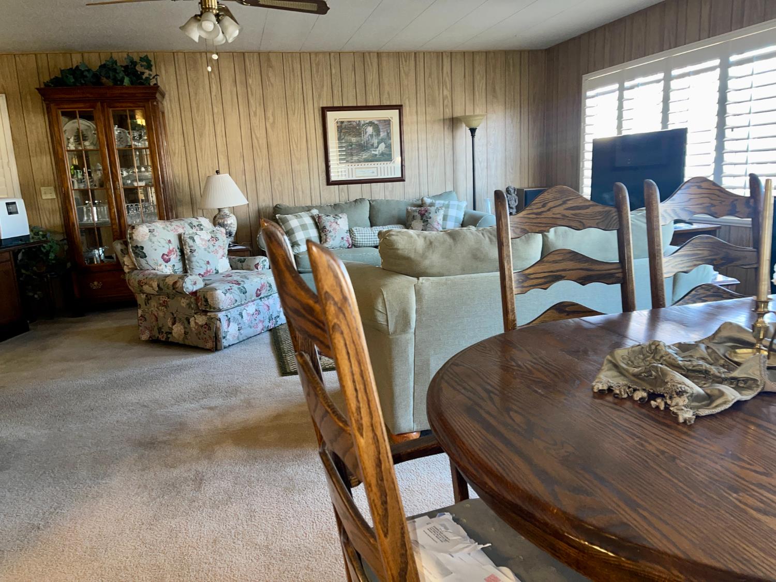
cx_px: 388
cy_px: 291
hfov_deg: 69.4
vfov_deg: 54.9
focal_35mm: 25
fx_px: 560
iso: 50
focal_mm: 5.1
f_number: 1.6
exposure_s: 1/28
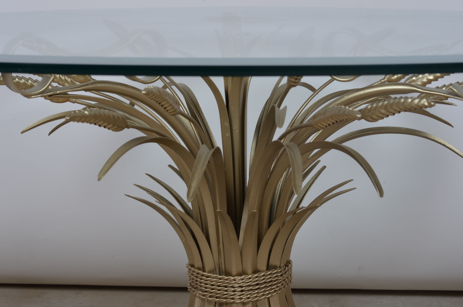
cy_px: 154
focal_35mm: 75
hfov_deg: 27.0
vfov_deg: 18.1
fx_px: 963
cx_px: 232
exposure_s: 1/125
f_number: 14
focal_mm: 50
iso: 100
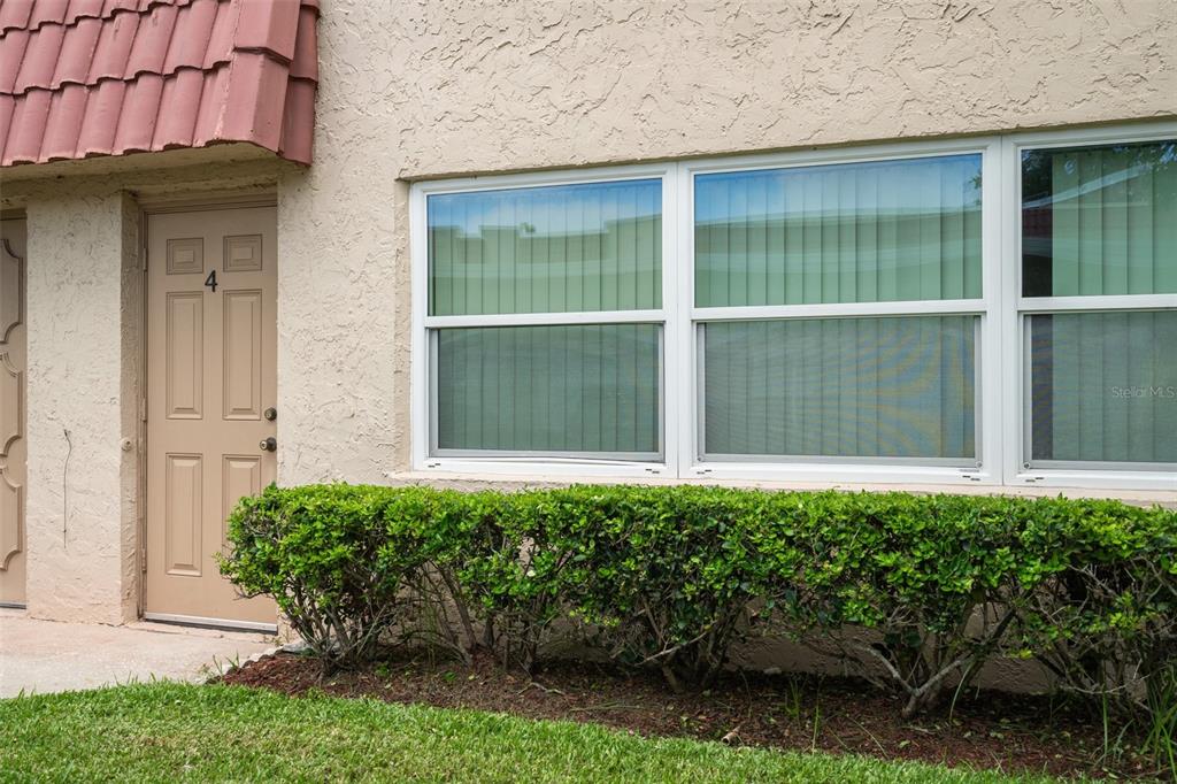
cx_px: 588
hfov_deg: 54.4
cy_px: 392
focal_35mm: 35
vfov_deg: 37.8
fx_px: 1144
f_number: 8
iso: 320
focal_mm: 35
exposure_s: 1/160
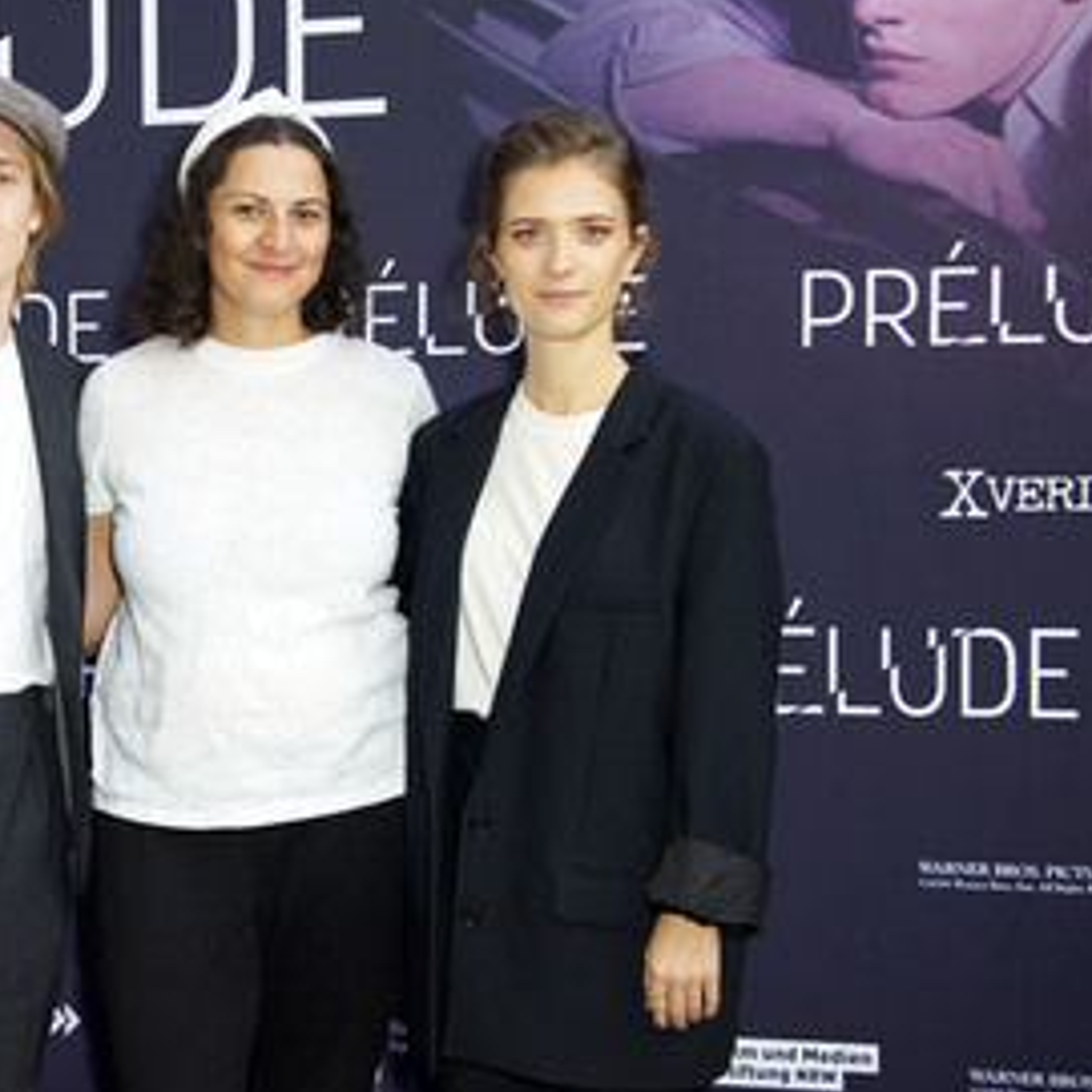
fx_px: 1713
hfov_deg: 34.3
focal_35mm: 48
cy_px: 500
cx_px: 214
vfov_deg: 35.3
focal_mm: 34
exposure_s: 1/160
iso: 800
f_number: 4
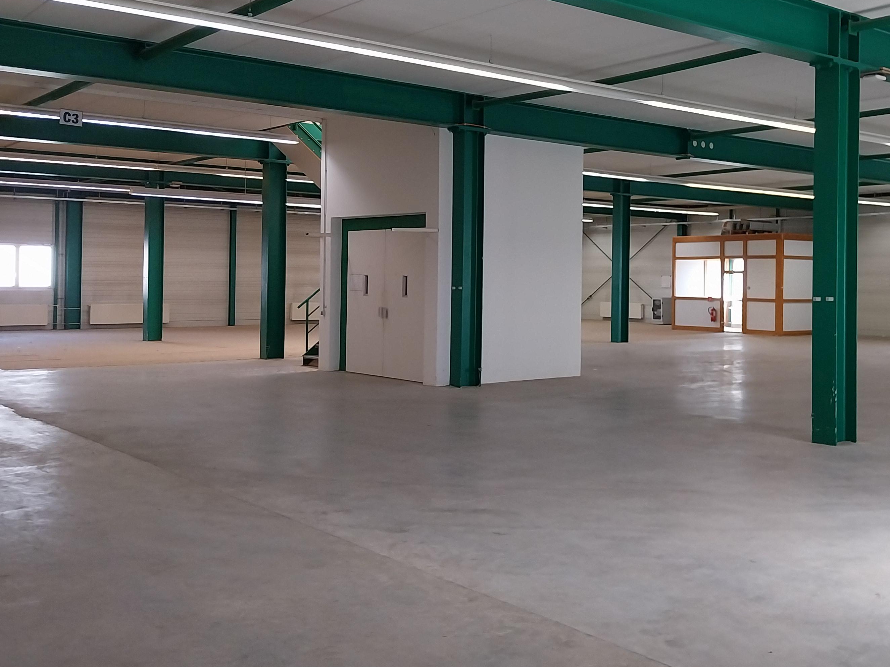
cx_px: 561
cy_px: 267
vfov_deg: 35.8
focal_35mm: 40
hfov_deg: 46.3
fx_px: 1028
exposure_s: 1/50
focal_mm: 4
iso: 200
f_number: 1.8
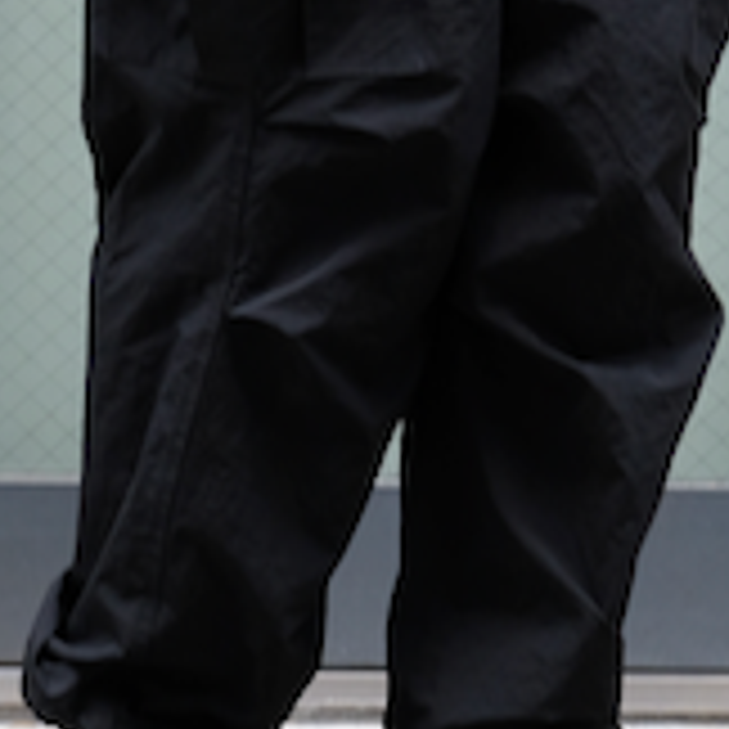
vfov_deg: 5.4
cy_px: 146
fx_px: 7767
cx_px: 405
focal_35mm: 326
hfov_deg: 5.4
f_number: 7.1
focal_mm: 59.6
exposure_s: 1/280
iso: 800
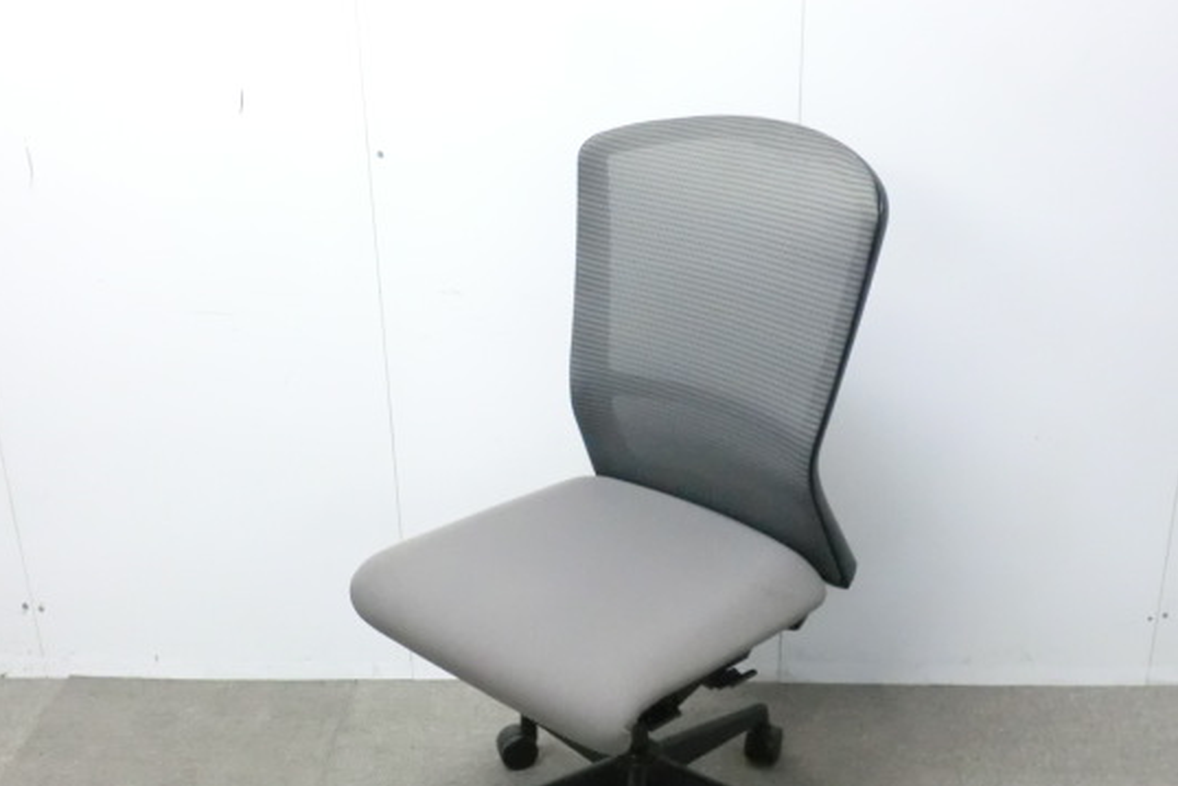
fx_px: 1538
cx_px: 652
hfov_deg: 41.8
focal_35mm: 47
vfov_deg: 28.5
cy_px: 504
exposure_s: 1/30
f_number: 3.9
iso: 800
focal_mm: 6.9
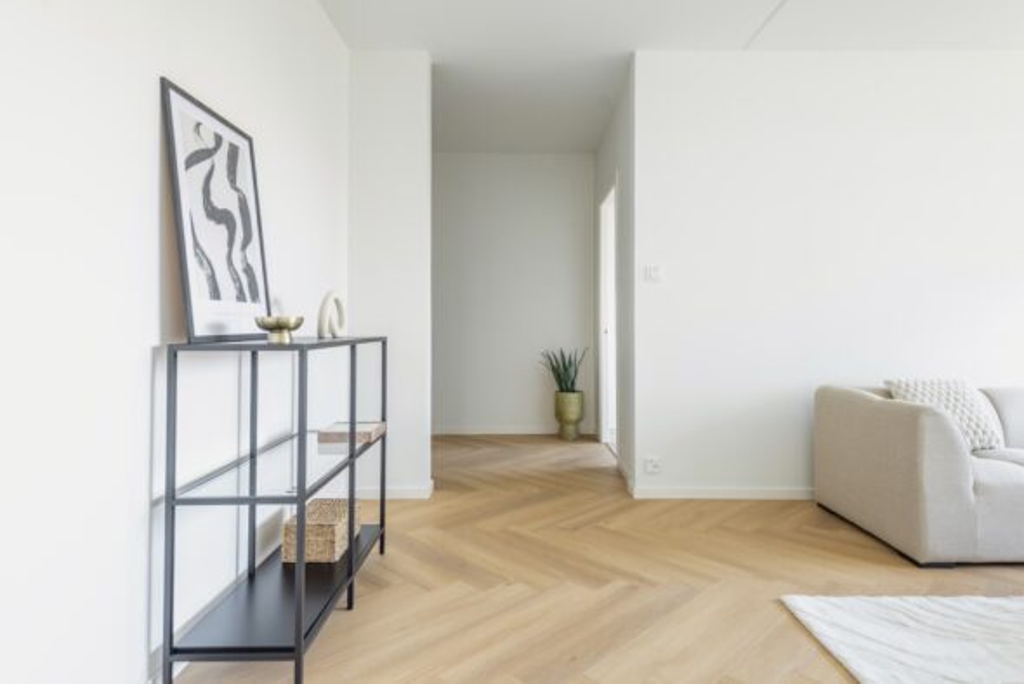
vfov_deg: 62.0
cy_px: 342
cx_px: 512
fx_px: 569
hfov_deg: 83.9
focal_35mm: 20
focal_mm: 20
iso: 100
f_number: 6.3
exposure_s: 1/6
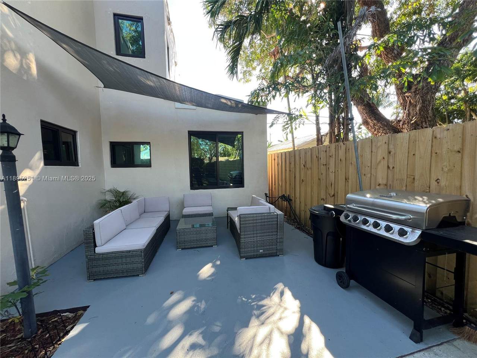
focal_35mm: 13
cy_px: 179
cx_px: 238
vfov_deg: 89.9
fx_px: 179
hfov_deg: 106.2
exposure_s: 1/99
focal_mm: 1.57
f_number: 1.8
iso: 40
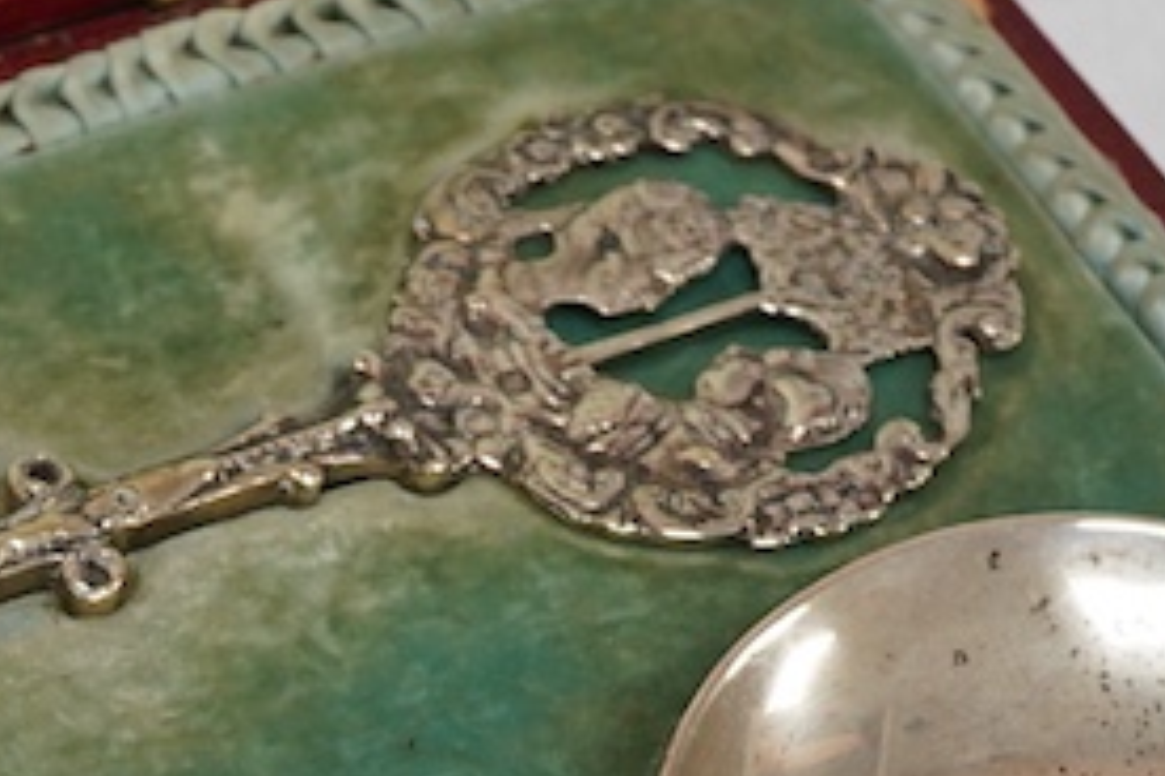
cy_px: 1080
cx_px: 17
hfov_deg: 13.8
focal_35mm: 147
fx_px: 4757
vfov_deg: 9.1
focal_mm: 30
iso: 1250
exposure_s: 1/125
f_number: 10
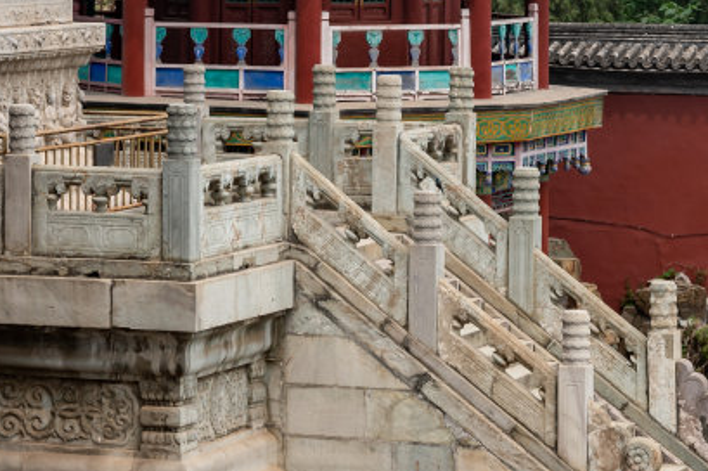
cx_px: 100
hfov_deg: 10.9
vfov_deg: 7.2
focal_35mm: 188
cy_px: -228
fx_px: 3694
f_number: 5.6
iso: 64
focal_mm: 48
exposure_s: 1/320
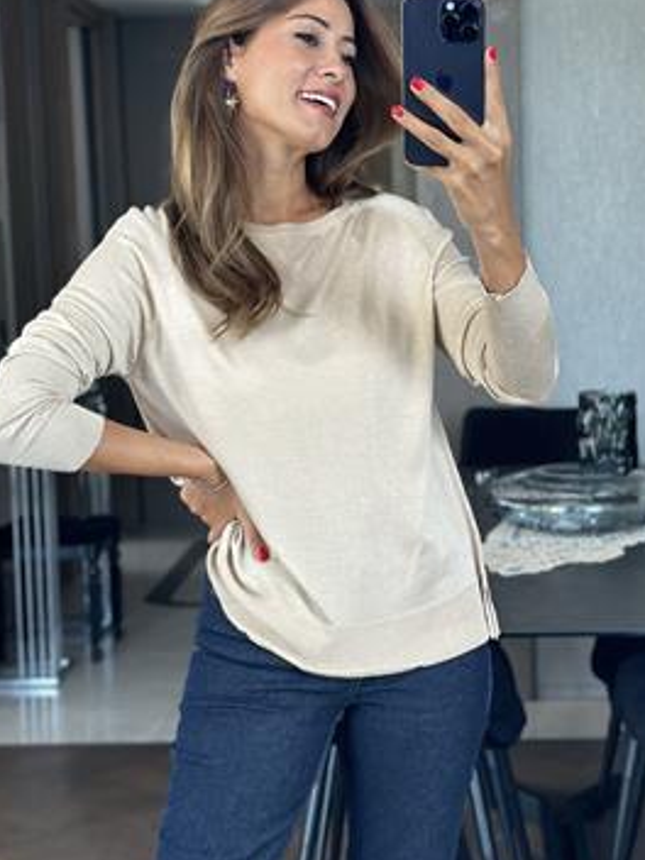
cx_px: 320
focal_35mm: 69
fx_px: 1714
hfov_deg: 21.3
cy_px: 410
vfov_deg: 28.2
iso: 125
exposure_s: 1/104
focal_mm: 6.86
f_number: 1.78
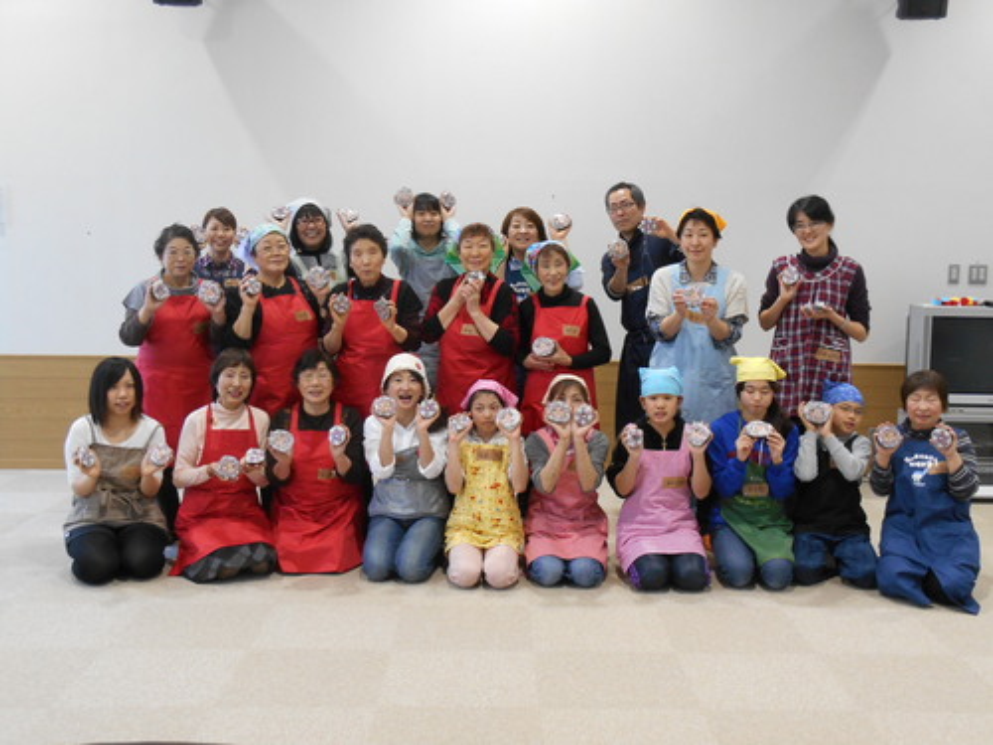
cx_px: 496
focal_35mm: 41
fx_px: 1176
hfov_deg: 45.8
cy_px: 372
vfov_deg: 35.1
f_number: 3.9
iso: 250
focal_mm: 7.2
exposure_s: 1/30
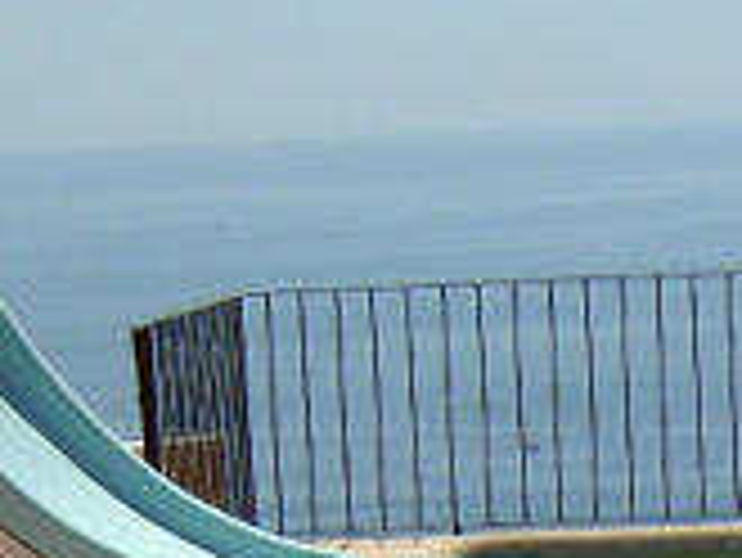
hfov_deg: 10.2
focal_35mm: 191
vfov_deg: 7.4
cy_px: 1222
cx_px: 872
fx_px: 4097
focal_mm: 5.8
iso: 50
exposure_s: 1/676
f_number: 7.1
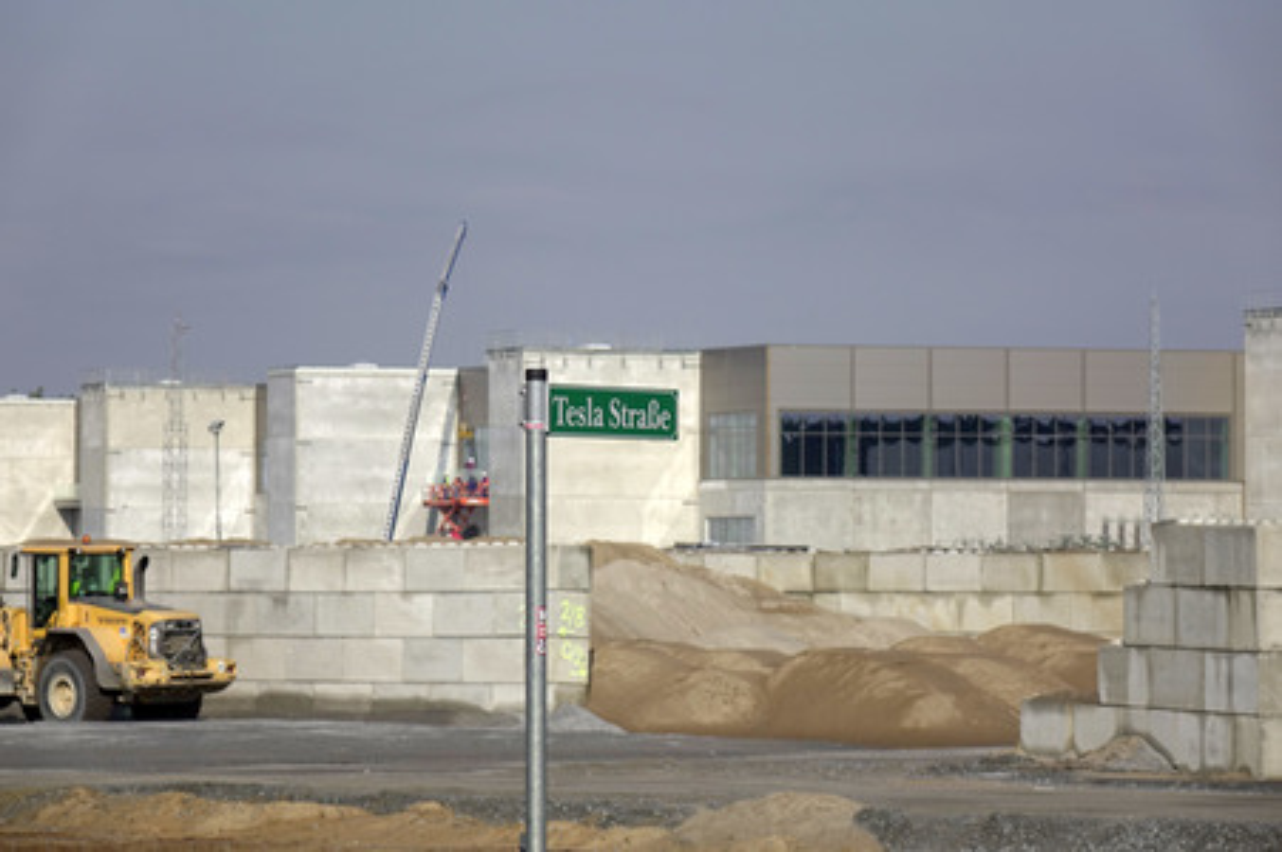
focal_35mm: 200
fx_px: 7117
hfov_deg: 10.3
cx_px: 641
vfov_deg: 6.9
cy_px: 426
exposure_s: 1/125
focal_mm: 73.3
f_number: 5.6
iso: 100
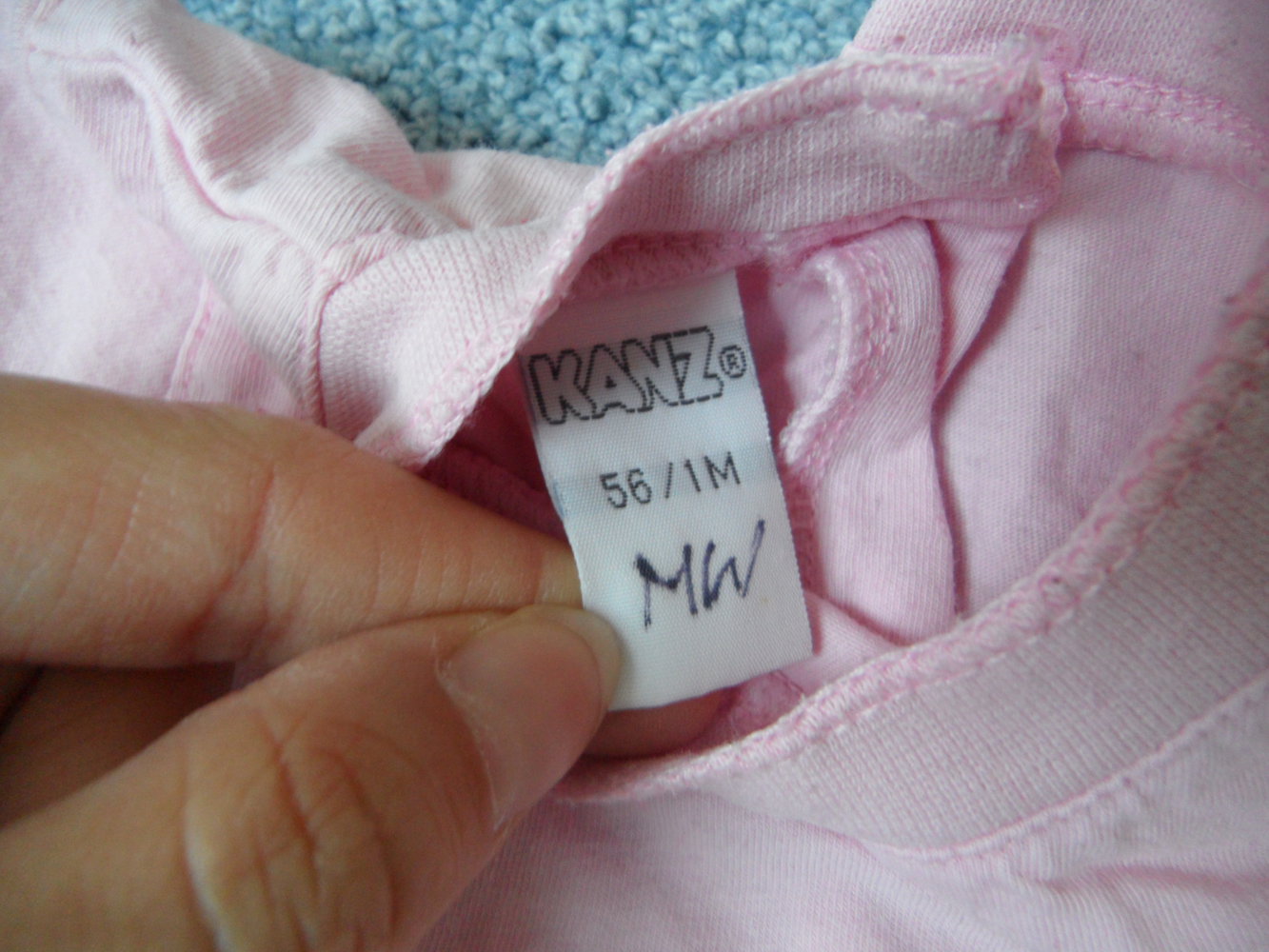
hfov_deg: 71.6
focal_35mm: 24
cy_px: 476
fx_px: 880
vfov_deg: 56.8
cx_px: 634
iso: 200
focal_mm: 4.1
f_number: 2.9
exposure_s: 1/30
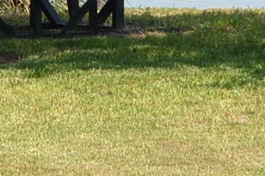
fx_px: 4848
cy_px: -340
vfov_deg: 2.1
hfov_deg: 3.1
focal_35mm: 659
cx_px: -164
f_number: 8
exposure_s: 1/250
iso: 140
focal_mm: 55
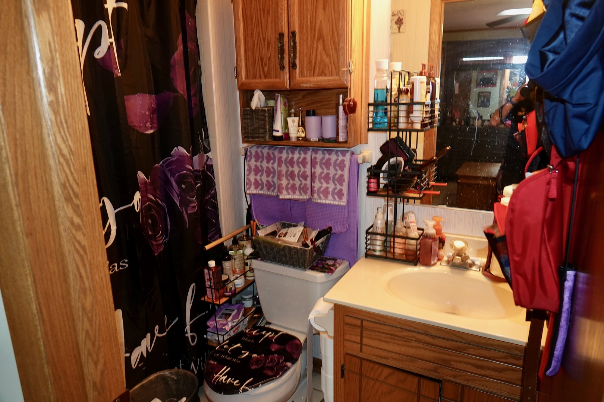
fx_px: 403
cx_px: 302
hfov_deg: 73.7
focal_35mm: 24
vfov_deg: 53.1
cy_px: 201
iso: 320
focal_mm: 8.87
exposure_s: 1/30
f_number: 2.5
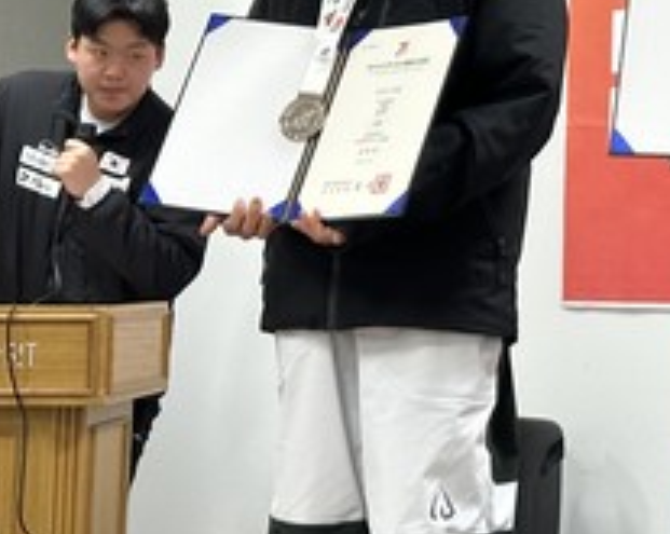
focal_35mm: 136
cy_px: 29
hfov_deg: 13.7
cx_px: 851
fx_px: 2693
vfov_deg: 11.2
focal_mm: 6.86
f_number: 1.78
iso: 125
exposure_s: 1/60
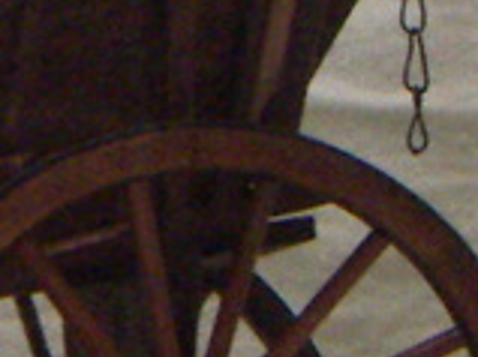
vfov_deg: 6.5
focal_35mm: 227
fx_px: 3132
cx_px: -325
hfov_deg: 8.5
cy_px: 219
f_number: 2.8
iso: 200
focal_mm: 4.7
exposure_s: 1/30
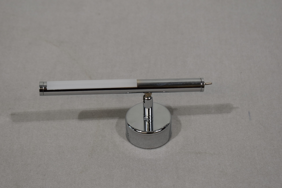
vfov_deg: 16.6
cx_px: 141
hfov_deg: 24.6
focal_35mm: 82
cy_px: 94
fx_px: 646
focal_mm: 55
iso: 400
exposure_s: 1/125
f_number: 5.6
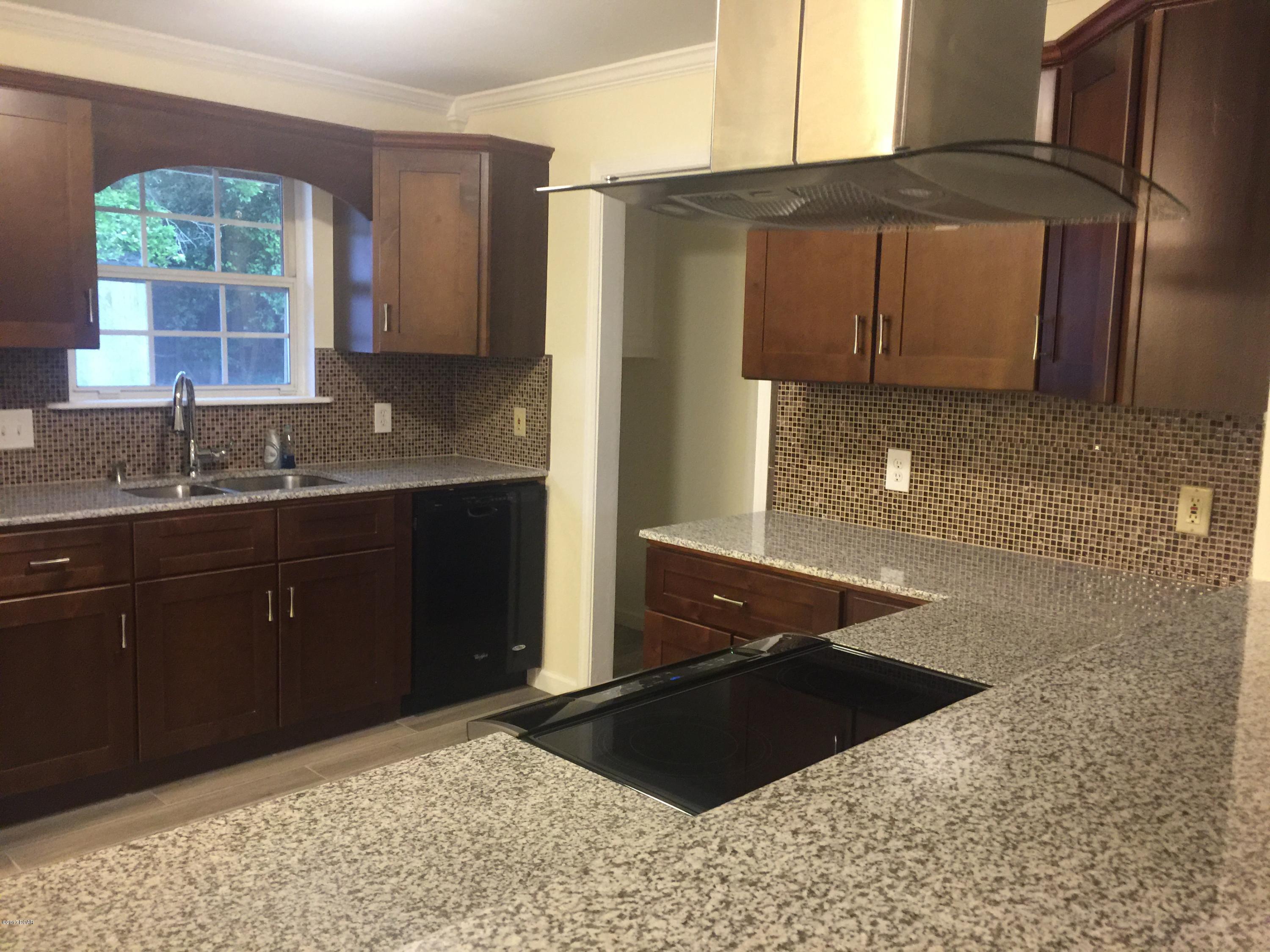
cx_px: 635
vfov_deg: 48.2
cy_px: 476
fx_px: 1064
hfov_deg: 61.7
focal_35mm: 29
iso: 100
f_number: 2.2
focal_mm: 4.15
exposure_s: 1/15
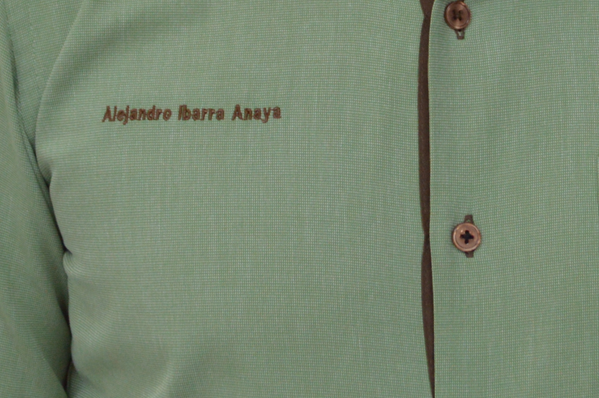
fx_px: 3108
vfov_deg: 7.2
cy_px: -244
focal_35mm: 187
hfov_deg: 11.0
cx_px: 372
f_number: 5
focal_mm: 38
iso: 400
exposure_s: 1/50
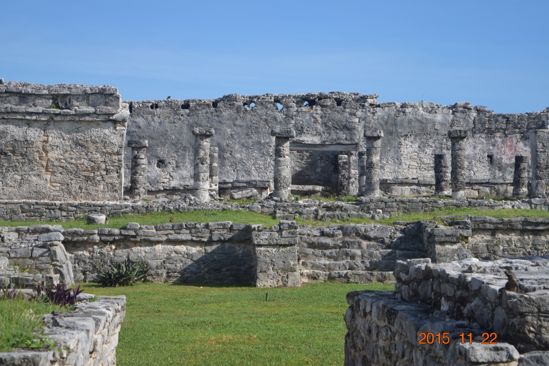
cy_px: 183
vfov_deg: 16.5
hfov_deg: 24.6
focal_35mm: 82
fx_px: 1258
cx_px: 274
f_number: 5.6
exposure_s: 1/1000
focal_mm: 55
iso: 200
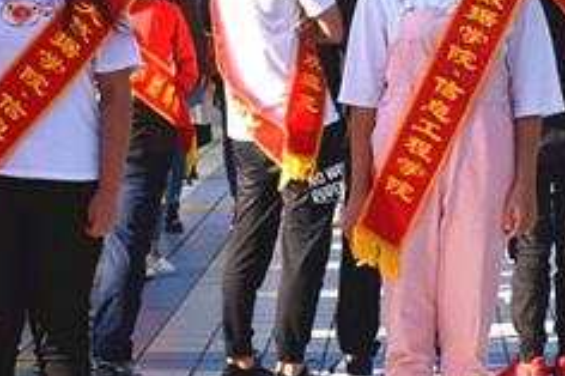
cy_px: 187
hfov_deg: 12.0
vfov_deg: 8.0
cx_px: 436
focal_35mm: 171
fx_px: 2682
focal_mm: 42
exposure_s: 1/250
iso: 280
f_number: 8
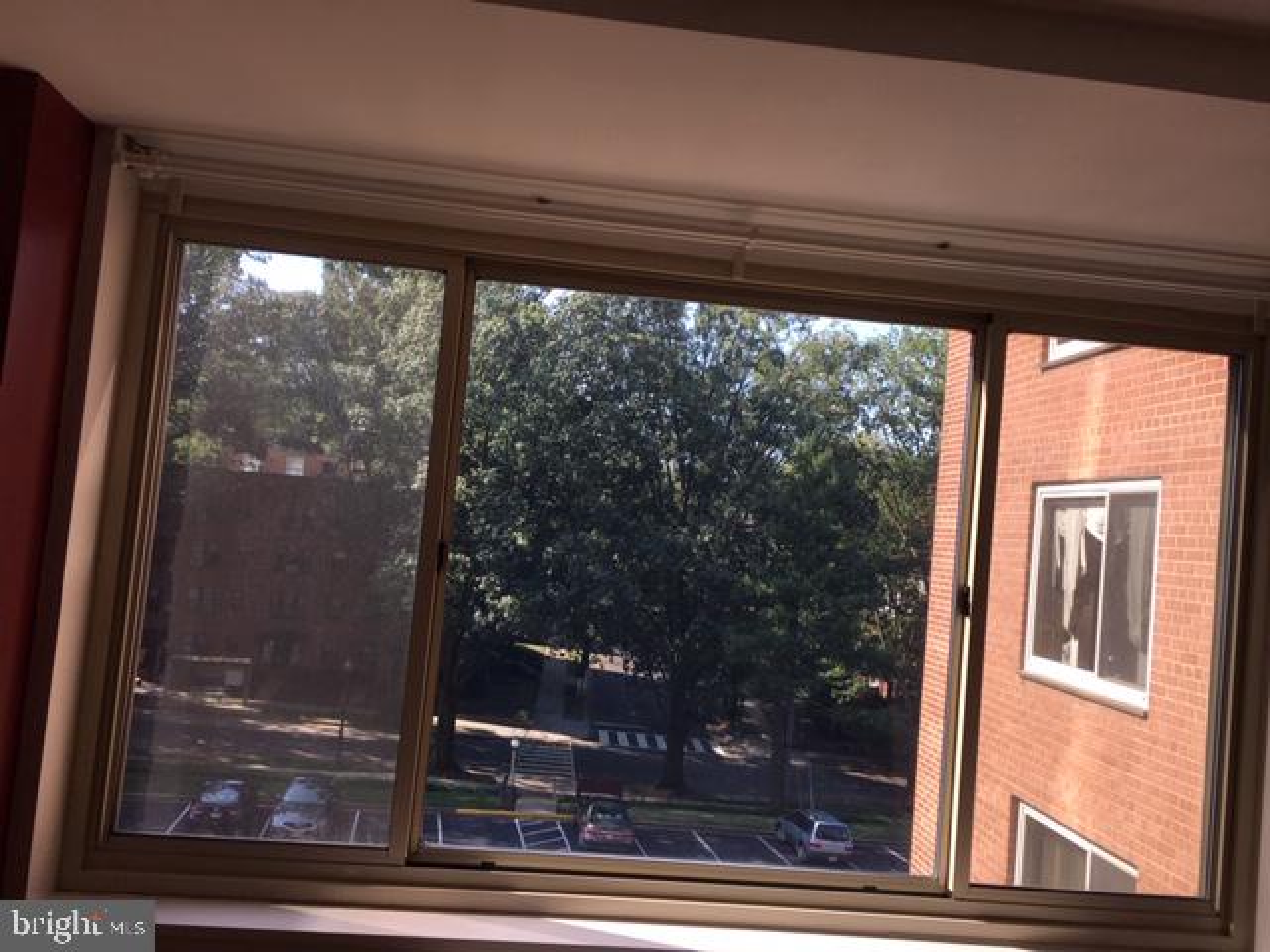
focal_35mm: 29
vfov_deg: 48.2
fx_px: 1064
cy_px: 476
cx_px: 635
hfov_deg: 61.7
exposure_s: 1/379
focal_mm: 4.15
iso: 25
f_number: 2.2
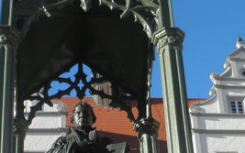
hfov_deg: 23.2
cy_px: 207
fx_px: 594
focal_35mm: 89
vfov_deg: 14.0
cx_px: 84
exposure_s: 1/80
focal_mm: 5
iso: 64
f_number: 8.3
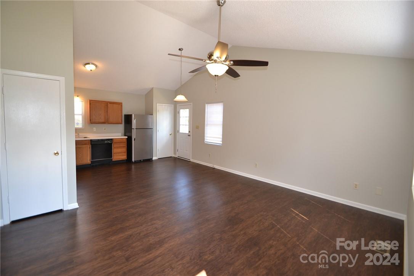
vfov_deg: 77.3
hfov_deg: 100.4
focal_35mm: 15
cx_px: 207
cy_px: 138
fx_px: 172
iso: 400
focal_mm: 10
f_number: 4
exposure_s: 1/125
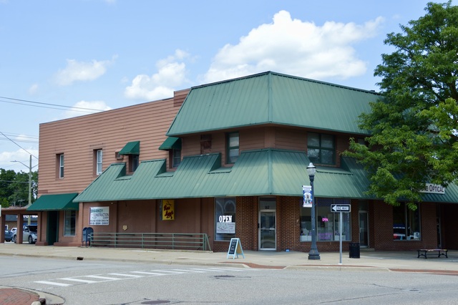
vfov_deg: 23.8
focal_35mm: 57
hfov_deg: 35.1
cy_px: 152
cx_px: 229
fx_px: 725
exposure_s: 1/200
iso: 100
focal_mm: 38
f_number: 7.1
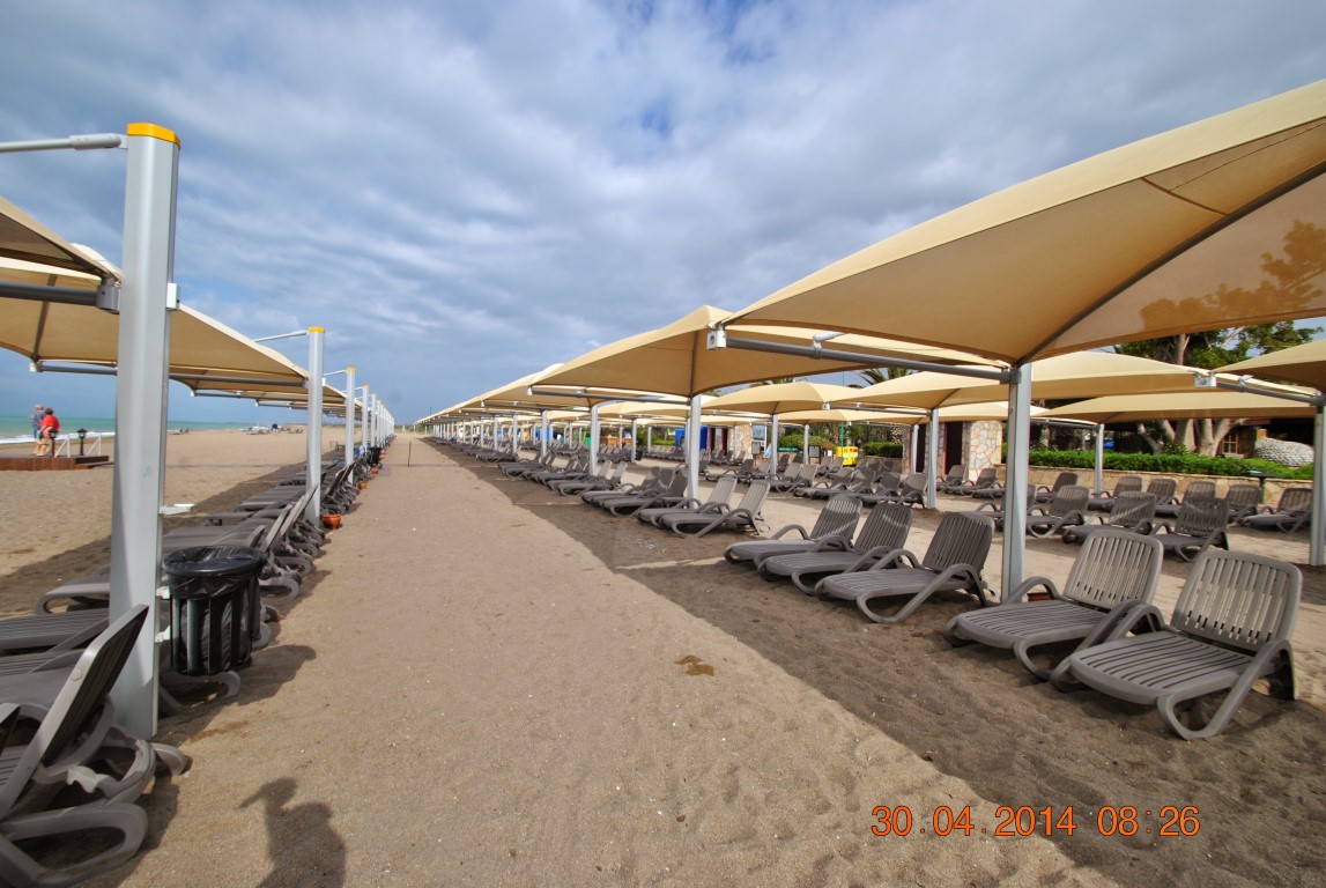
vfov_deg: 77.5
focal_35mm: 15
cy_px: 444
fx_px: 553
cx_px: 663
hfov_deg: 100.3
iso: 100
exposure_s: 1/320
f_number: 9
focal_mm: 10
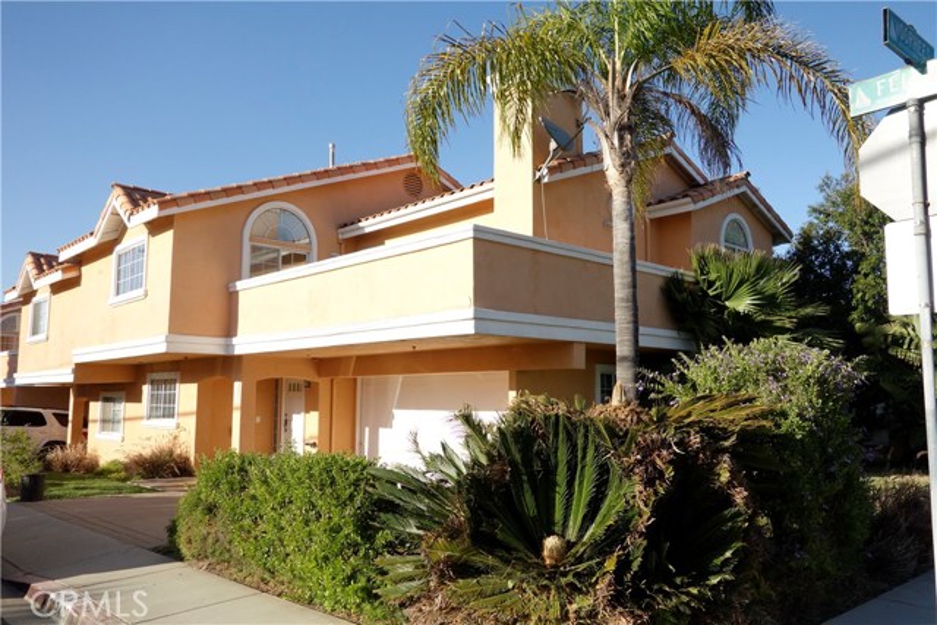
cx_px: 468
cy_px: 312
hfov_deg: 65.5
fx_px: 729
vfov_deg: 46.4
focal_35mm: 28
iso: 400
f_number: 4
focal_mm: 10.4
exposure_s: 1/2000
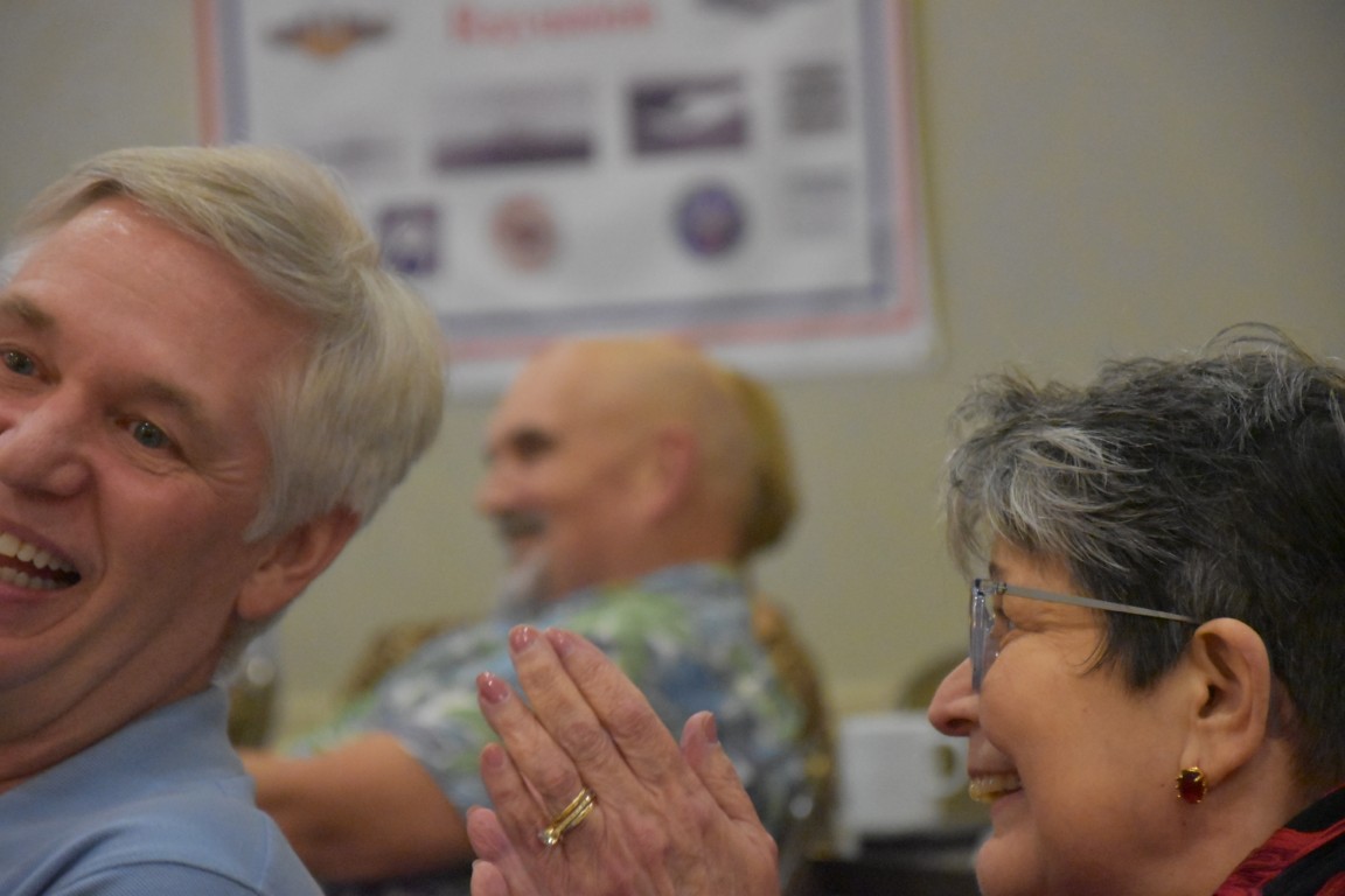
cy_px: 448
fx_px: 5884
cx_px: 672
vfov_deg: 8.7
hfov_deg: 13.0
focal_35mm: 158
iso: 8000
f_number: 5.6
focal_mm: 105
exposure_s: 1/125
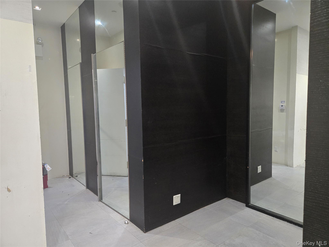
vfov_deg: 58.9
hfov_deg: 73.9
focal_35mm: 23
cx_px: 164
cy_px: 124
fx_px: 219
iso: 800
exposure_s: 1/120
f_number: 1.8
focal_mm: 5.4
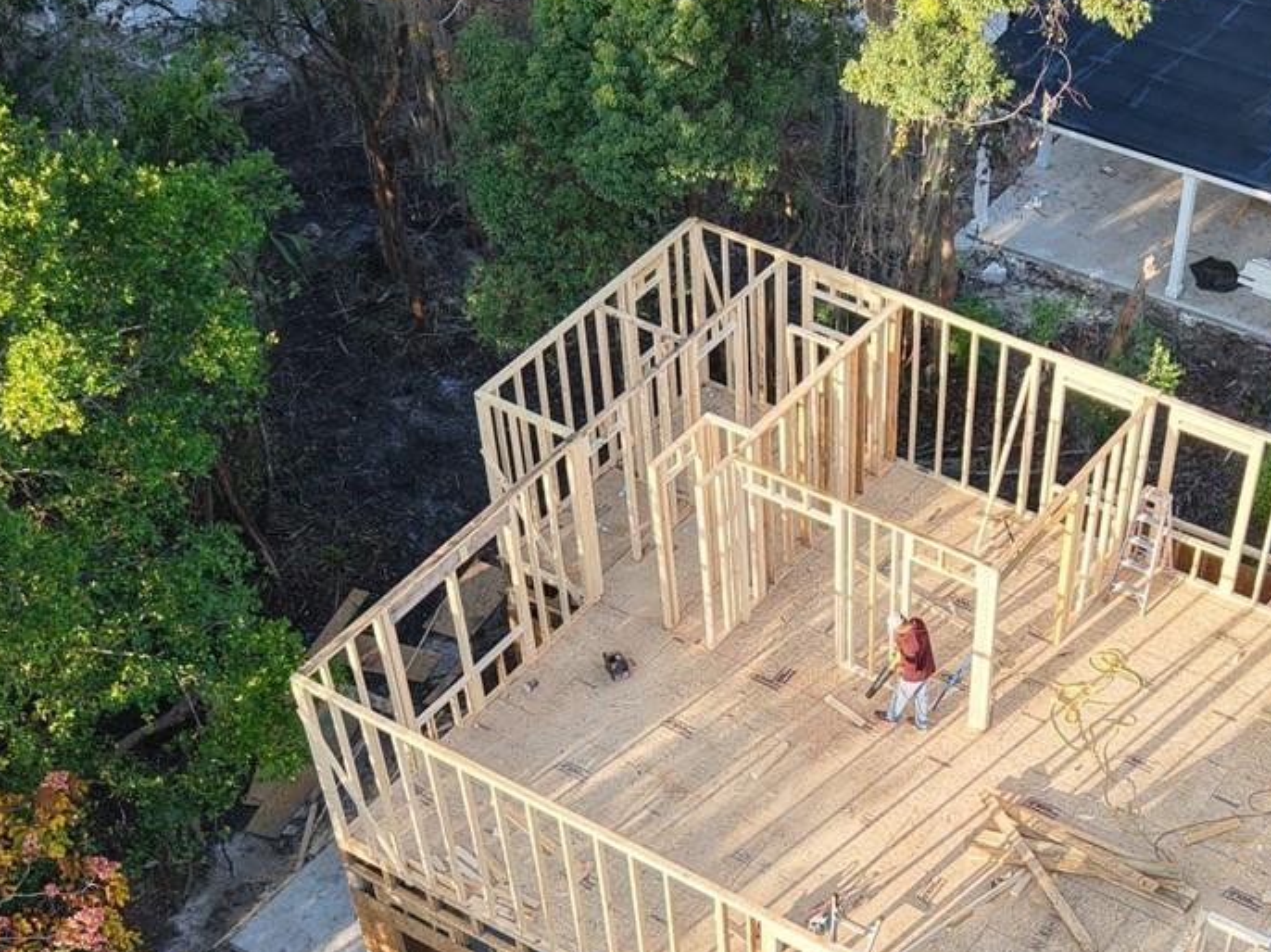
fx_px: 2055
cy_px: 876
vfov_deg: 25.2
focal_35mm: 56
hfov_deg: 34.0
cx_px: 852
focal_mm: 8.67
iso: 100
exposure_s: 1/250
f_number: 1.8
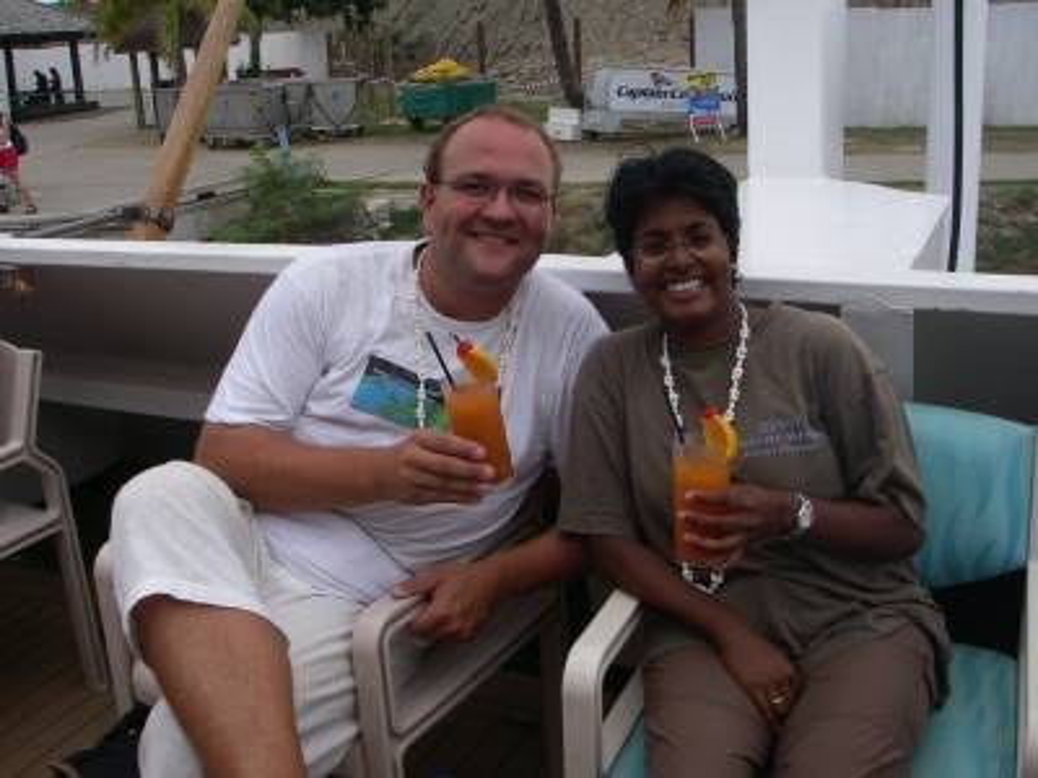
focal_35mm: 38
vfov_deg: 37.7
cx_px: 519
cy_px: 389
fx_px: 1139
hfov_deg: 49.0
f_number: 6.6
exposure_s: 1/160
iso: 80
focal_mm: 6.3
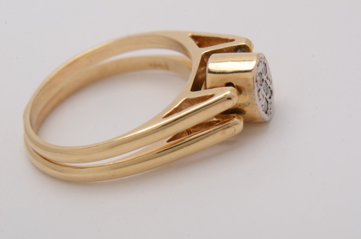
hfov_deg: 16.1
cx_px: 180
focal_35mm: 128
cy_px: 120
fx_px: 1276
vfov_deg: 10.7
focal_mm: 85
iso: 200
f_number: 20
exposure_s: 1/160
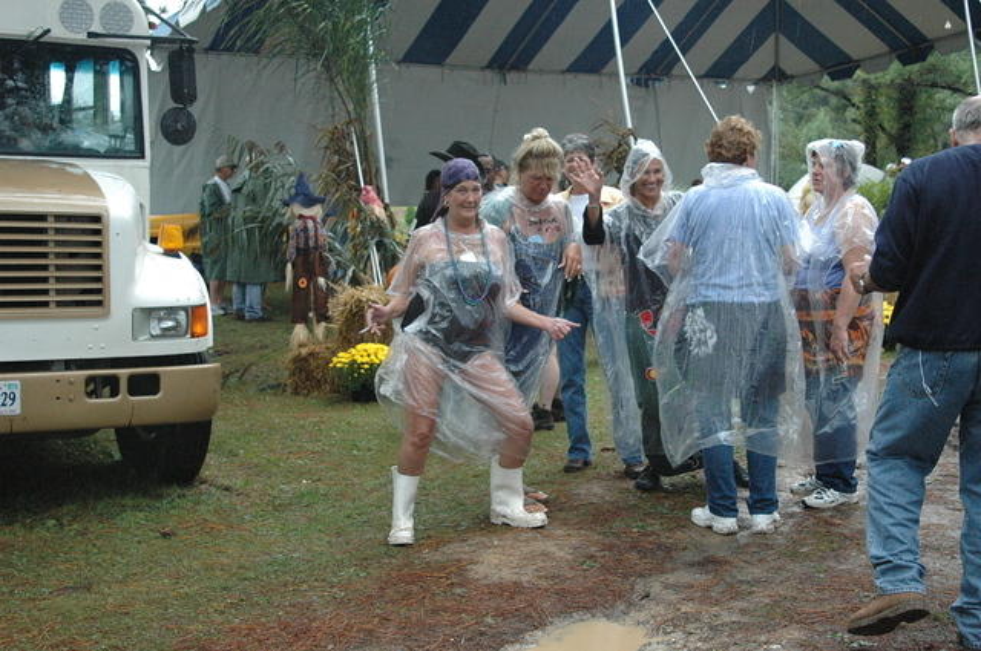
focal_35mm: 52
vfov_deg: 25.7
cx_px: 490
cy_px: 326
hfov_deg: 37.9
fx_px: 1429
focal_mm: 35
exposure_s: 1/200
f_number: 7.1
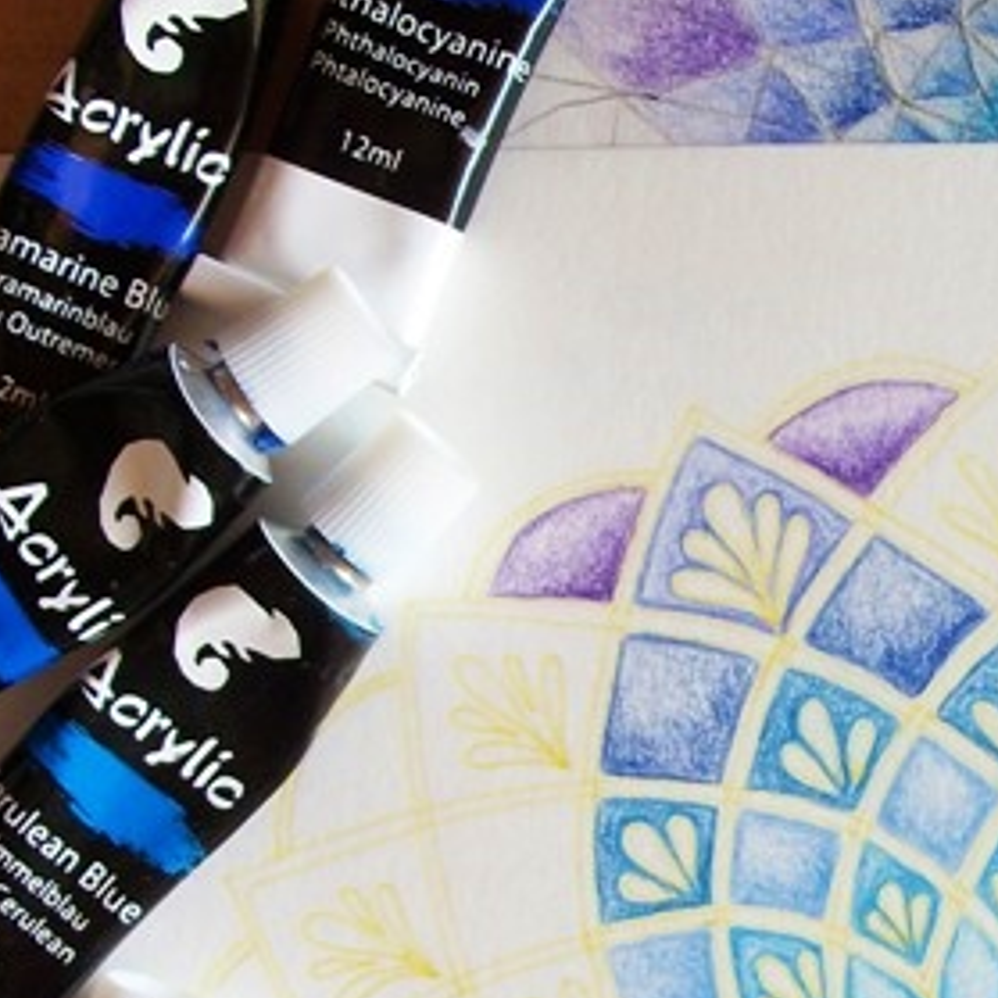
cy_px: 803
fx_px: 2642
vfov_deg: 21.1
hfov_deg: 21.1
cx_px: 844
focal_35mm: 81
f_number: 2.9
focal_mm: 5.7
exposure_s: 1/50
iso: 96
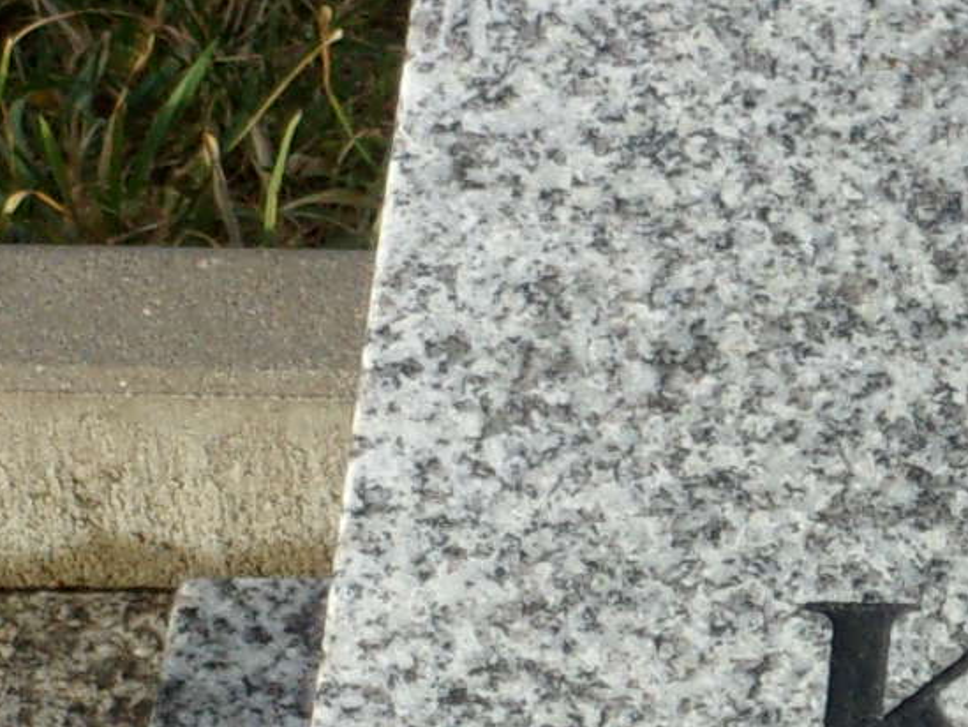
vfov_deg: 4.9
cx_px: 1906
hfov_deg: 6.4
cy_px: 1076
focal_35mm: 302
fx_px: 8447
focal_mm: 11.5
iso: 80
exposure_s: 1/240
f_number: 5.2
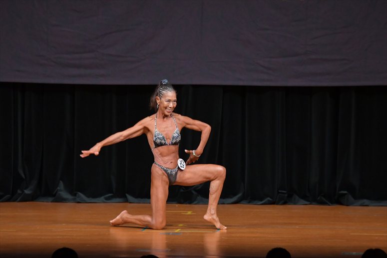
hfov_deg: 7.6
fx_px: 2901
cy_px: 129
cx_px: 194
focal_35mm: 270
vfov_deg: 5.1
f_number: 5.6
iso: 4000
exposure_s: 1/400
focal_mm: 180
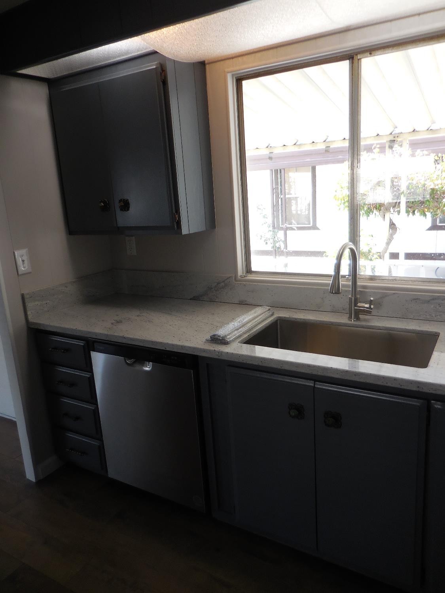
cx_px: 222
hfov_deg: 54.9
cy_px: 296
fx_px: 429
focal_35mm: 25
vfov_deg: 69.4
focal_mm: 4.5
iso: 125
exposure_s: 1/40
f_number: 3.3
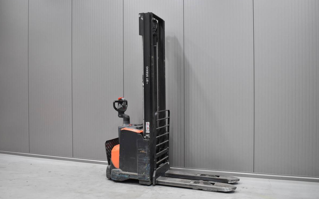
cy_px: 99
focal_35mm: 34
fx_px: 296
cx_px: 159
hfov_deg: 56.7
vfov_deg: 37.3
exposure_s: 1/50
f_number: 5
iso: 1600
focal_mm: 22
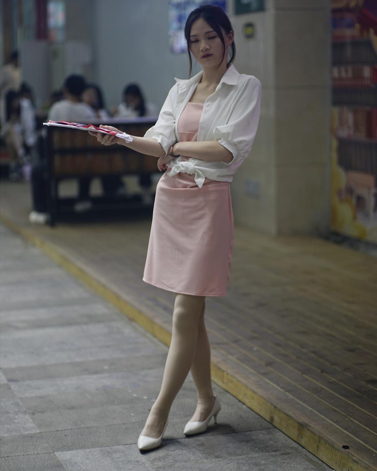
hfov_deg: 16.0
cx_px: 189
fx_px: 1338
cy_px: 202
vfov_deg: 19.9
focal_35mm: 96
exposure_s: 1/250
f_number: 1.8
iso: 320
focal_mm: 85
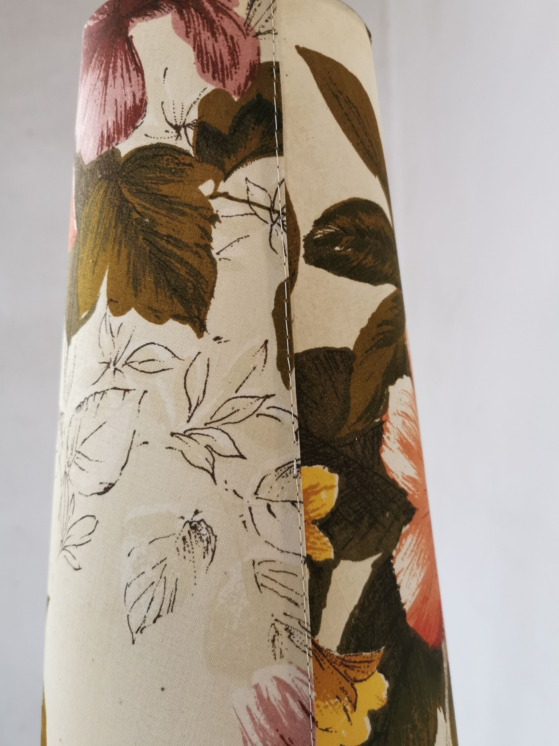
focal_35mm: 27
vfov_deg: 65.3
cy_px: 373
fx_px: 581
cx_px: 280
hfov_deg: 51.4
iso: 320
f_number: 1.6
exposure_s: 1/60
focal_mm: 5.56
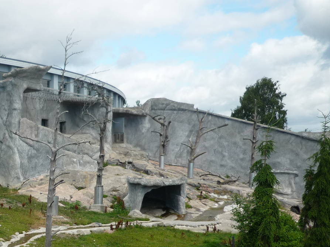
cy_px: 200
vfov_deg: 24.4
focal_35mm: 59
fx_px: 562
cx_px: 36
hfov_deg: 31.3
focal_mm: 5.5
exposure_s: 1/800
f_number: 2.8
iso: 100
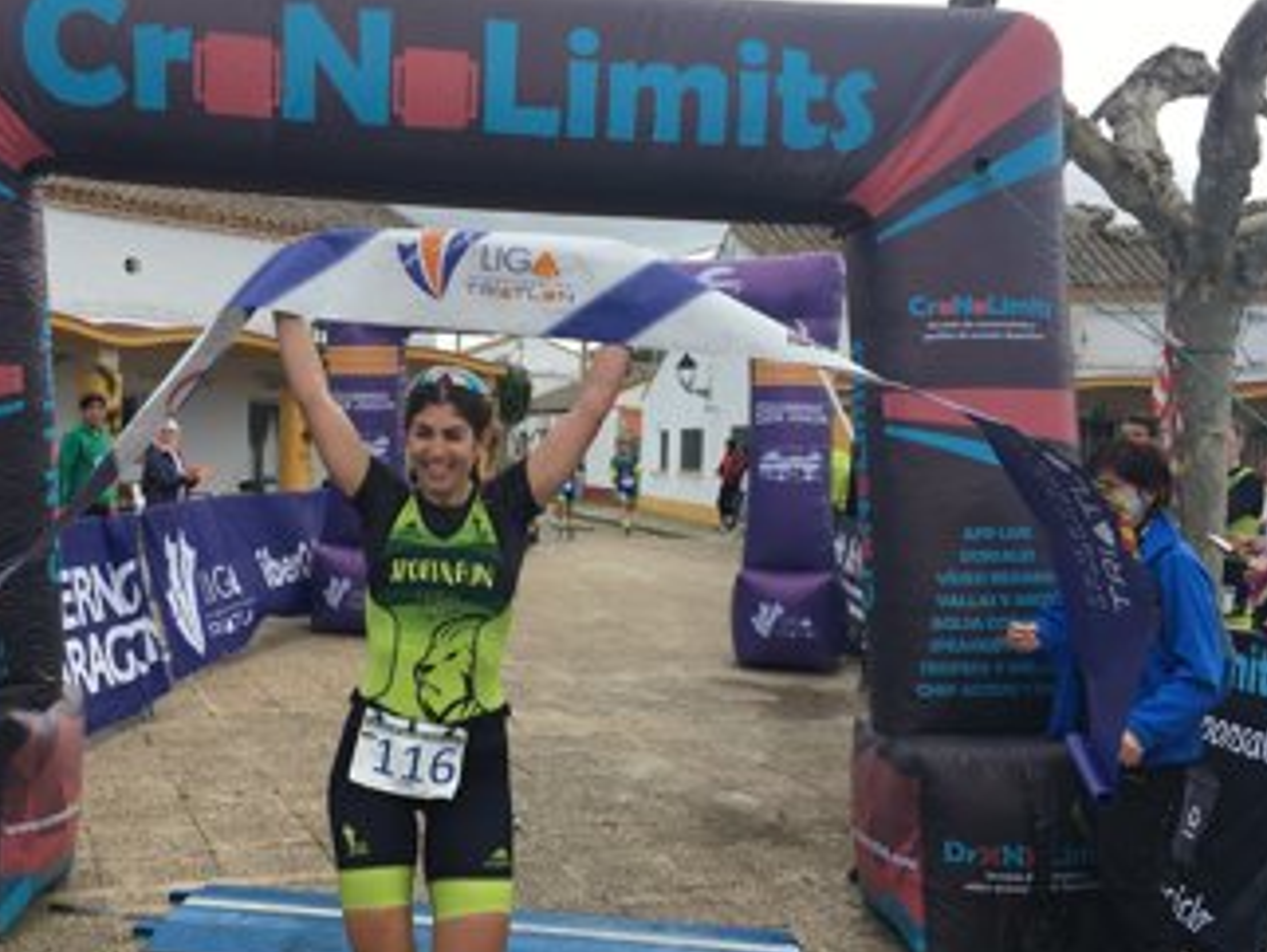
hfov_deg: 50.9
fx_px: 1319
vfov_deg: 39.7
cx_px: 500
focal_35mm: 36
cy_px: 488
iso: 25
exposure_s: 1/519
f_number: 2.2
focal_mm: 4.15
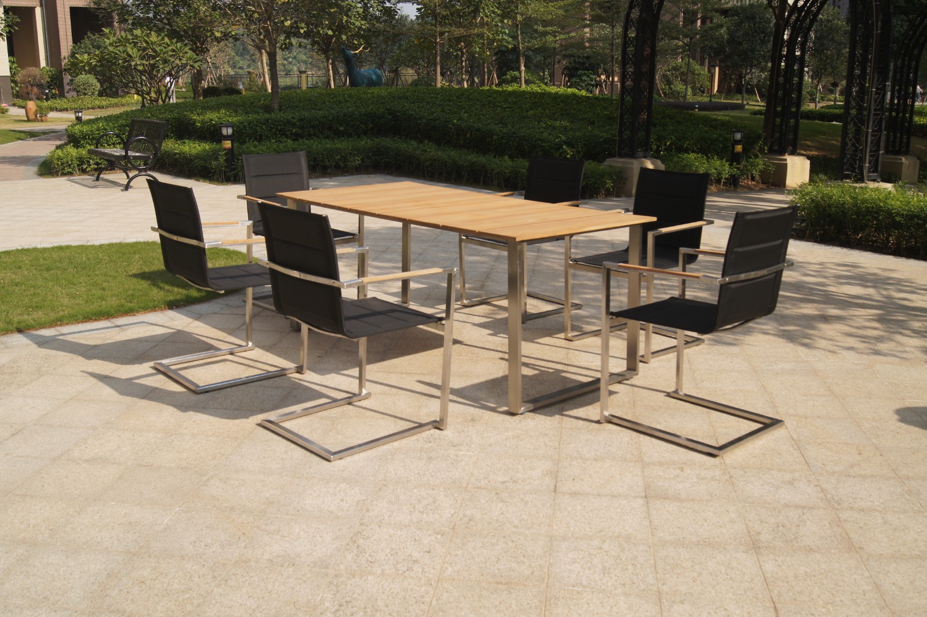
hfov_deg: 53.2
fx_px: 926
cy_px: 308
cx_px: 464
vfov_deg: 36.8
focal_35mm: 36
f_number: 8
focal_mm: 24
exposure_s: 1/200
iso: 100
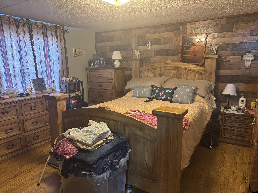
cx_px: 129
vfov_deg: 56.8
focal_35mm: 24
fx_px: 179
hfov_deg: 71.6
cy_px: 96
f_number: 1.78
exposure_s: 1/60
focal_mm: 6.76
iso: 640
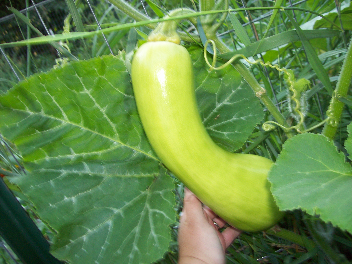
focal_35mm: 36
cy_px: 132
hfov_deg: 51.4
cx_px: 176
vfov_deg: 39.6
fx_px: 366
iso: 80
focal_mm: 6
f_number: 2.7
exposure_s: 1/64
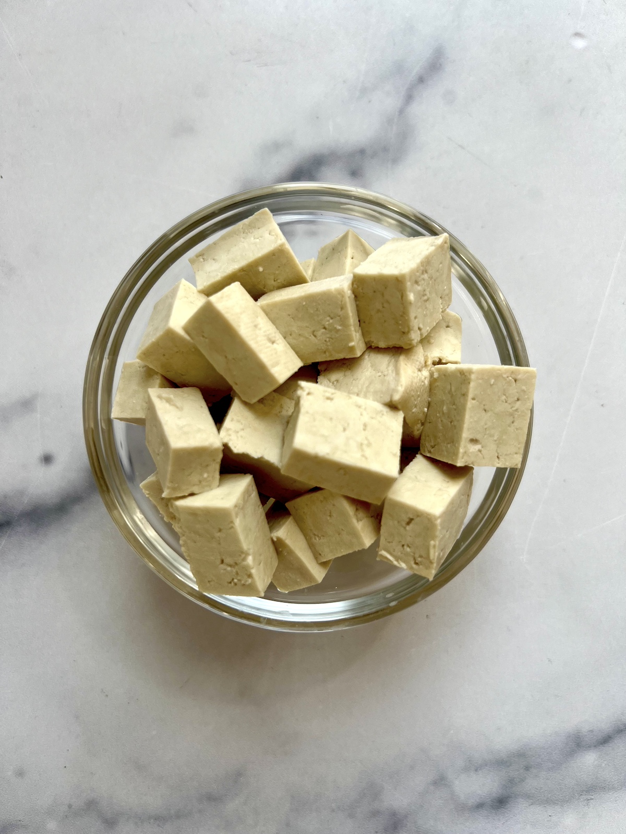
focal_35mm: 26
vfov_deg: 67.3
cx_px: 313
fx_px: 627
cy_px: 417
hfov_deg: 53.1
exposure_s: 1/461
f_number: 1.5
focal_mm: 5.7
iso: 50
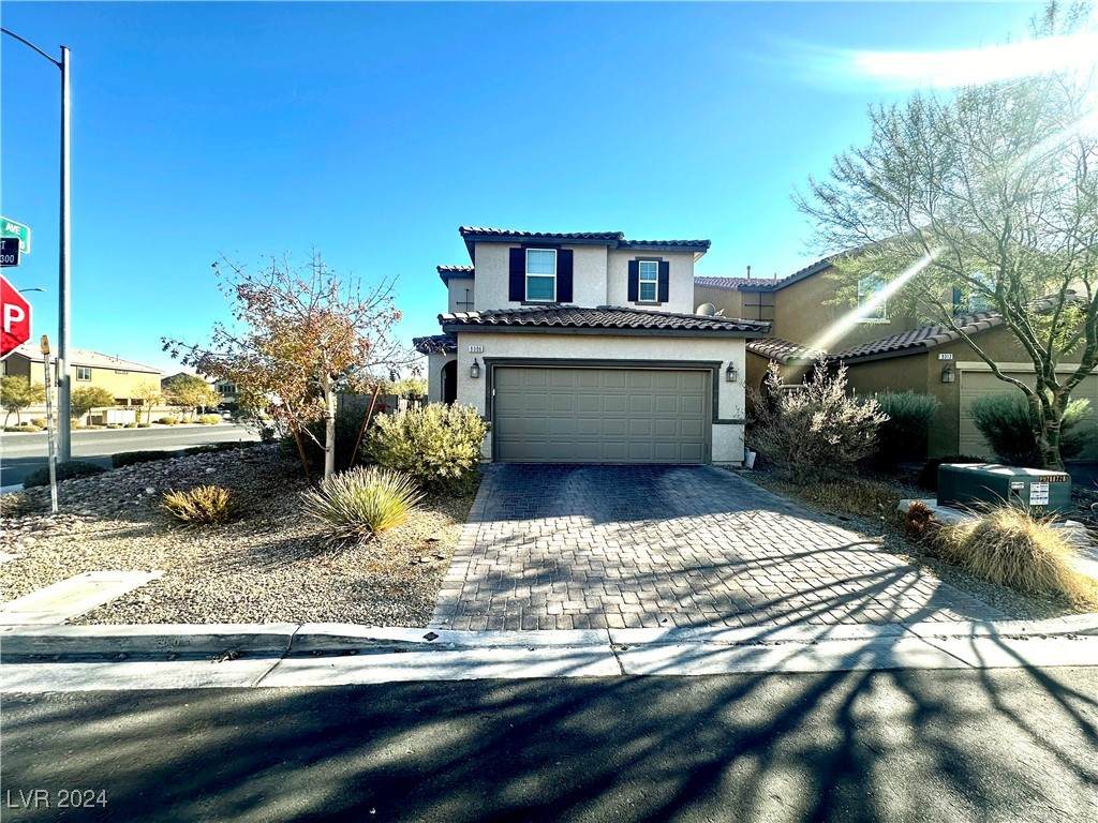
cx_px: 549
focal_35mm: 14
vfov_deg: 85.7
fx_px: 444
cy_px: 412
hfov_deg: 102.1
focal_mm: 2.22
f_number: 2.2
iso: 40
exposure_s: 1/667
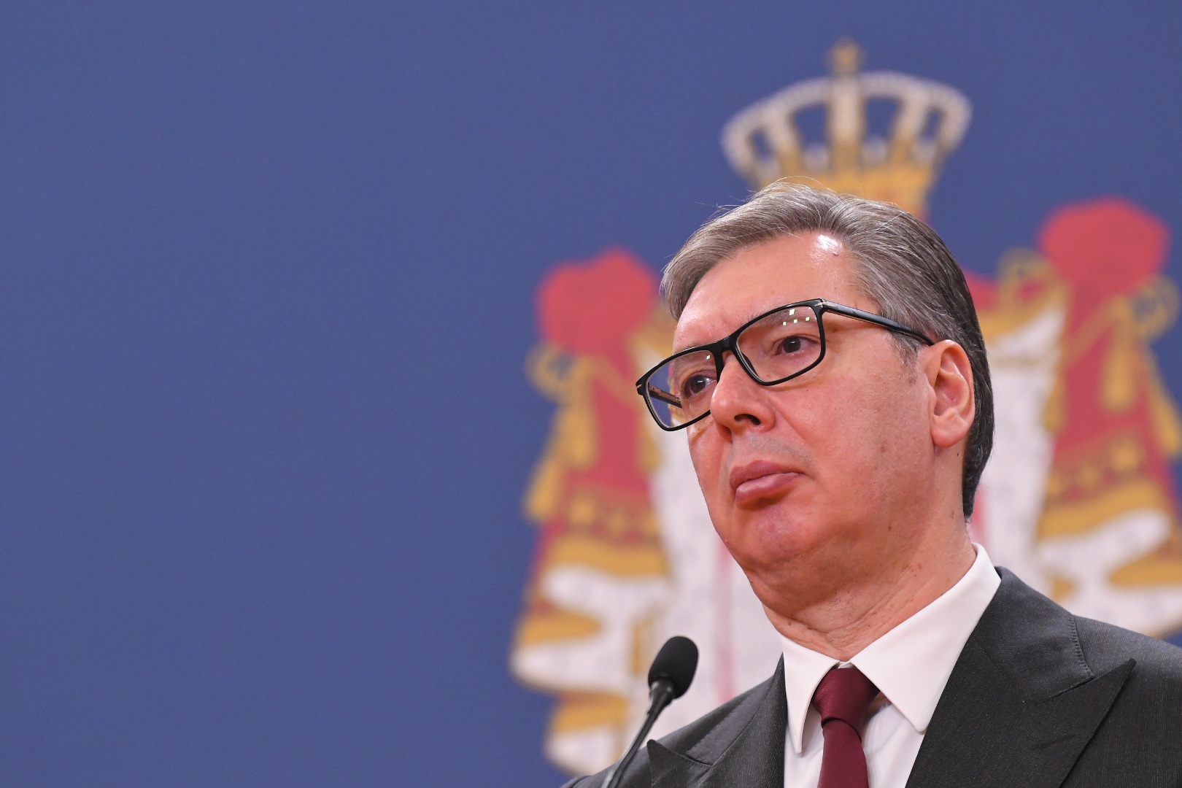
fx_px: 9849
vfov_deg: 4.6
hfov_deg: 6.9
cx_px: 591
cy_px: 394
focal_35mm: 300
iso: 3200
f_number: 4
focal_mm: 200
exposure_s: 1/400
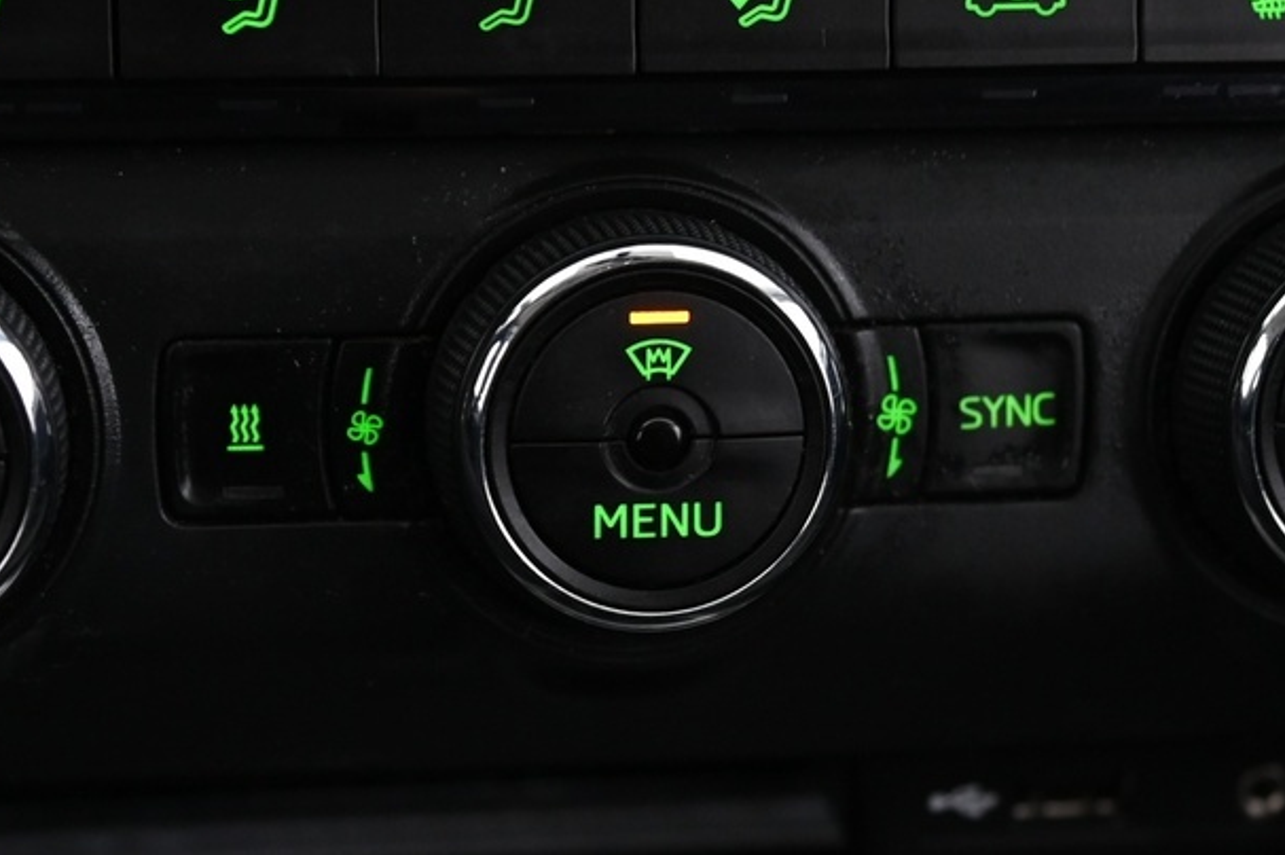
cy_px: 698
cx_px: 506
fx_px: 4388
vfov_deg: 11.1
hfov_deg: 16.6
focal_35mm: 123
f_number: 4
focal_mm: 46
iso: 2000
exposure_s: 1/15
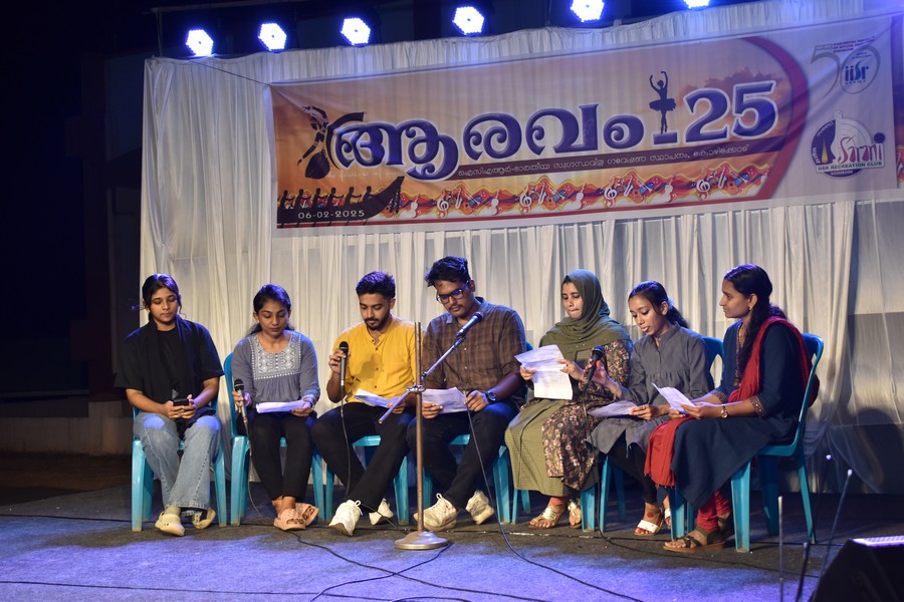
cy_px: 301
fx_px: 1356
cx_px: 452
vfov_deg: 25.1
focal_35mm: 54
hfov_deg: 36.9
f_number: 4.8
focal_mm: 36
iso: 560
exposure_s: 1/60
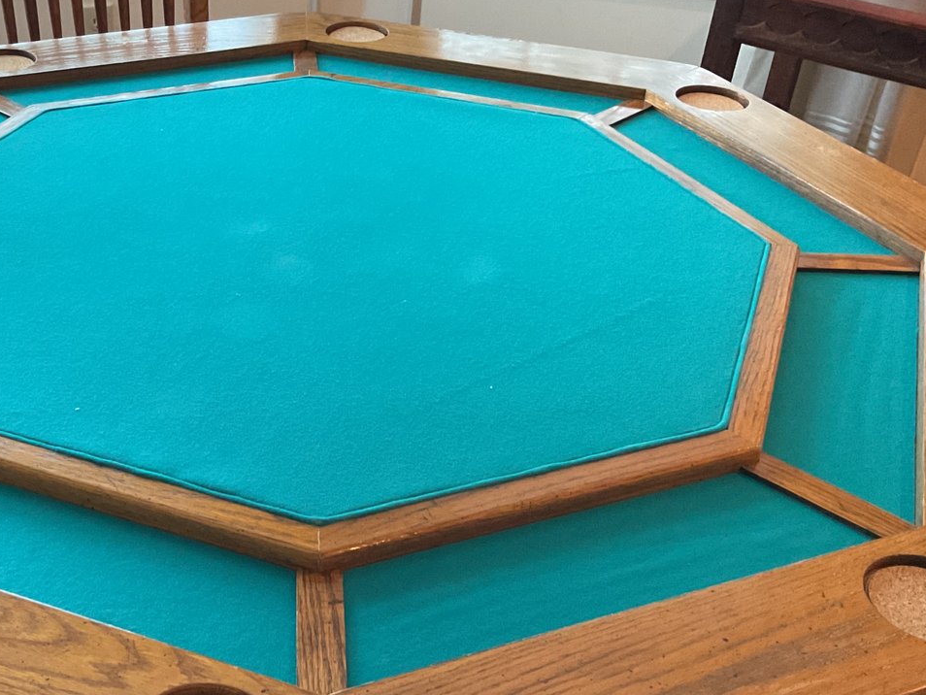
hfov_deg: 40.4
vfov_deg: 31.3
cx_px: 270
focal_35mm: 46
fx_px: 1231
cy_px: 469
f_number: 1.8
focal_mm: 3
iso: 320
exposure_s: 1/40
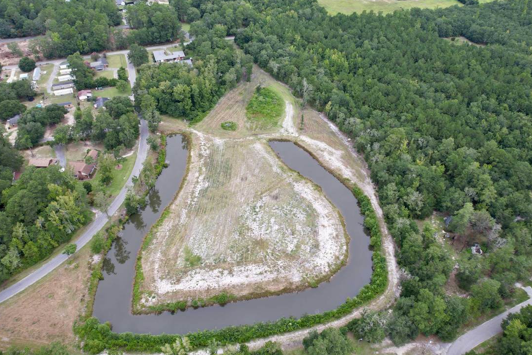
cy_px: 164
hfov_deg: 69.4
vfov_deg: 49.5
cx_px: 261
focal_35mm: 26
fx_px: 384
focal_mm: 8.38
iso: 100
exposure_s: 1/500
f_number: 2.8
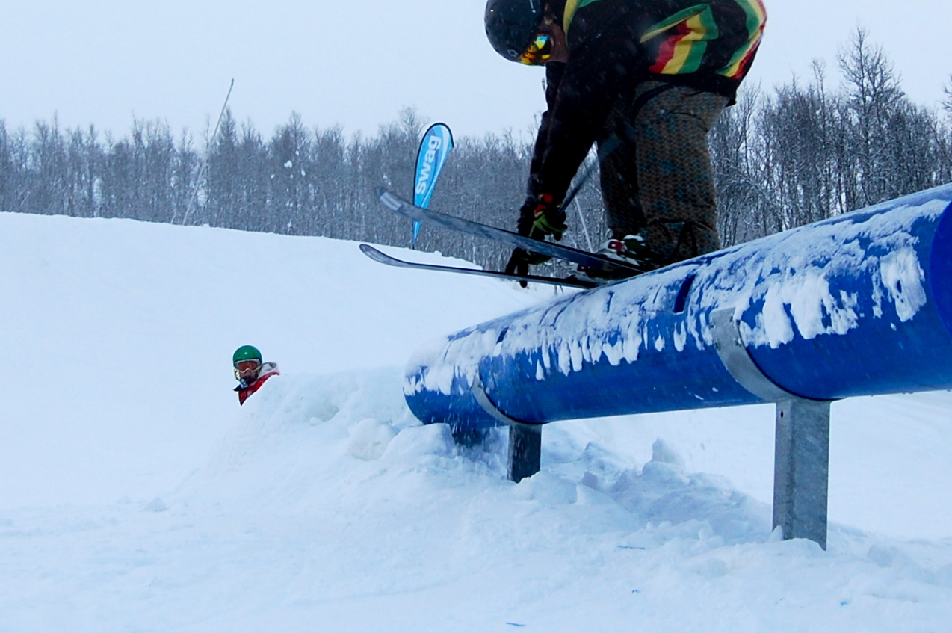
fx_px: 2246
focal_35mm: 85
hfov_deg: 23.9
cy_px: 57
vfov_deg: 15.8
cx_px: 502
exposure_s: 1/160
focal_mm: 24
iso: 200
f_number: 6.3
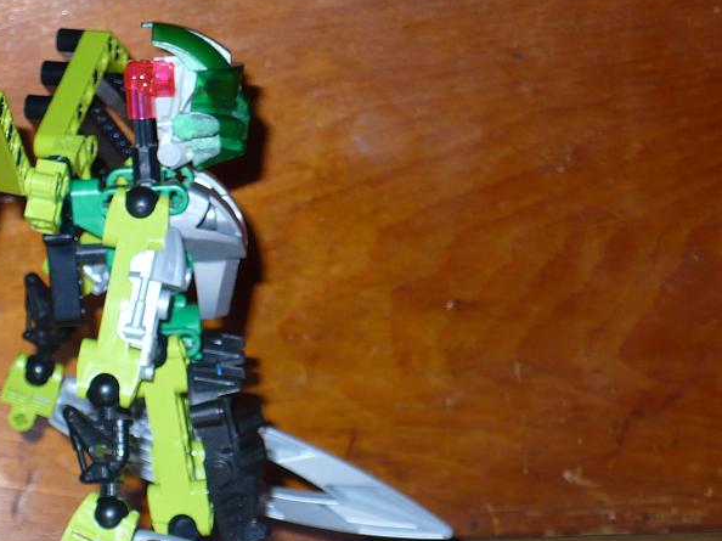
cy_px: 441
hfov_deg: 15.7
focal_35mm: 125
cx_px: 171
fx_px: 2606
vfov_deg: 11.8
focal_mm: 11.4
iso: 100
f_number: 3.2
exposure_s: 1/30
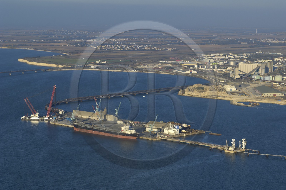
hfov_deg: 20.9
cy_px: 95
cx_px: 143
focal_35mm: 98
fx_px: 773
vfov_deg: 14.0
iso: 100
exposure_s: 1/640
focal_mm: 65
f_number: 5
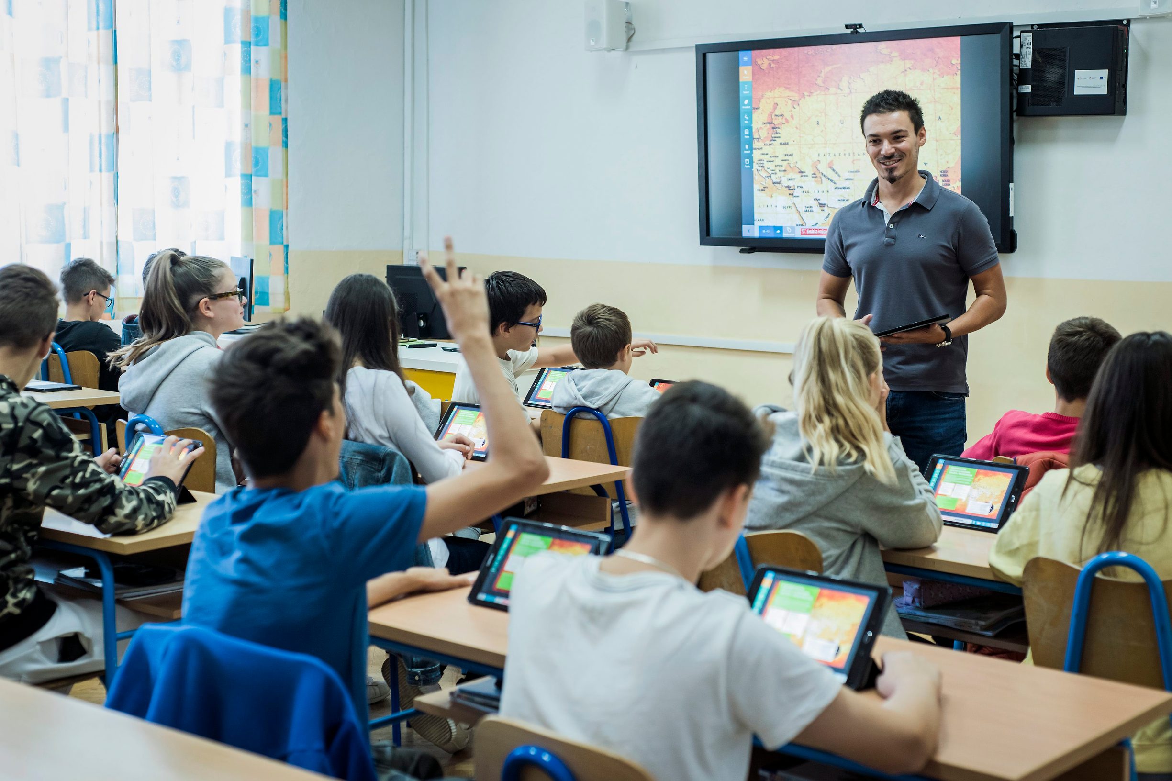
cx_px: 586
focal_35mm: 50
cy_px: 390
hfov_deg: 39.6
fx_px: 1627
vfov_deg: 27.0
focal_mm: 50
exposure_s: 1/60
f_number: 3.5
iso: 1250
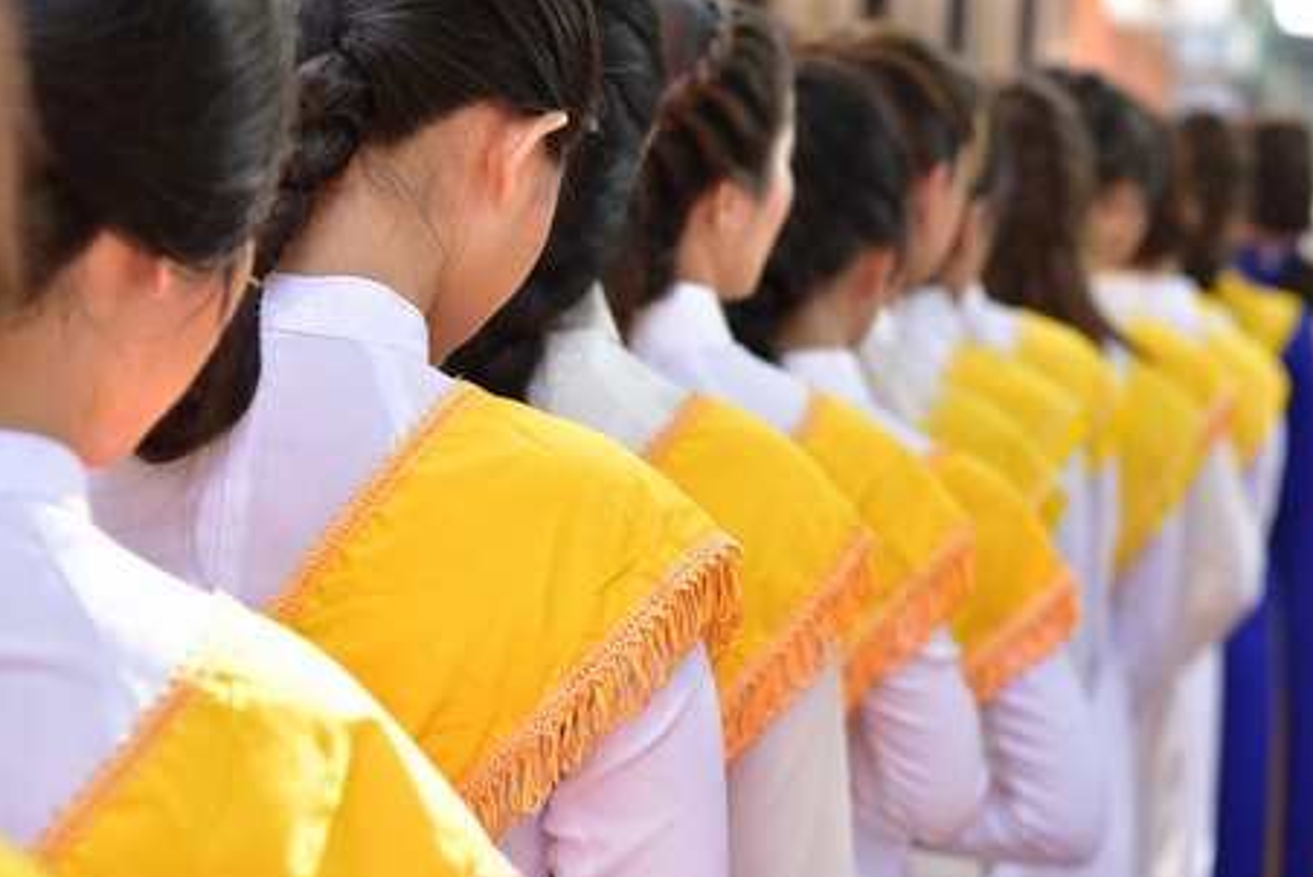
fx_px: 5511
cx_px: 433
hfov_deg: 13.6
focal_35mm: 151
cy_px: 296
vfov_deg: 9.1
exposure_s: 1/80
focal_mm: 105
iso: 160
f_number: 5.6
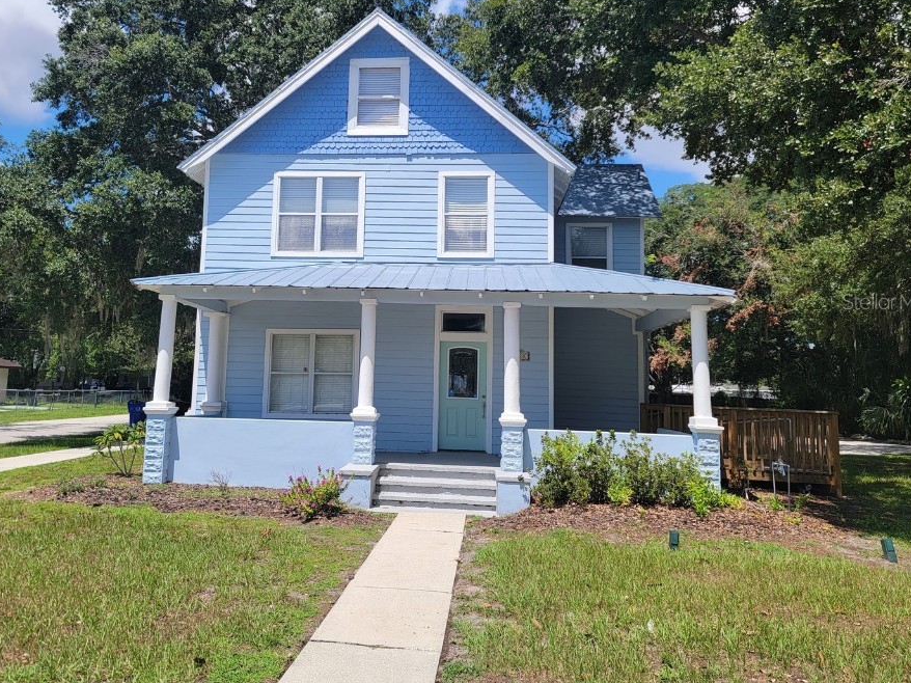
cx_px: 409
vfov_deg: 49.6
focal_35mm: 28
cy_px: 301
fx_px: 737
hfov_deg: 63.3
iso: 16
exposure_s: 1/1019
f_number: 1.8
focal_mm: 6.7
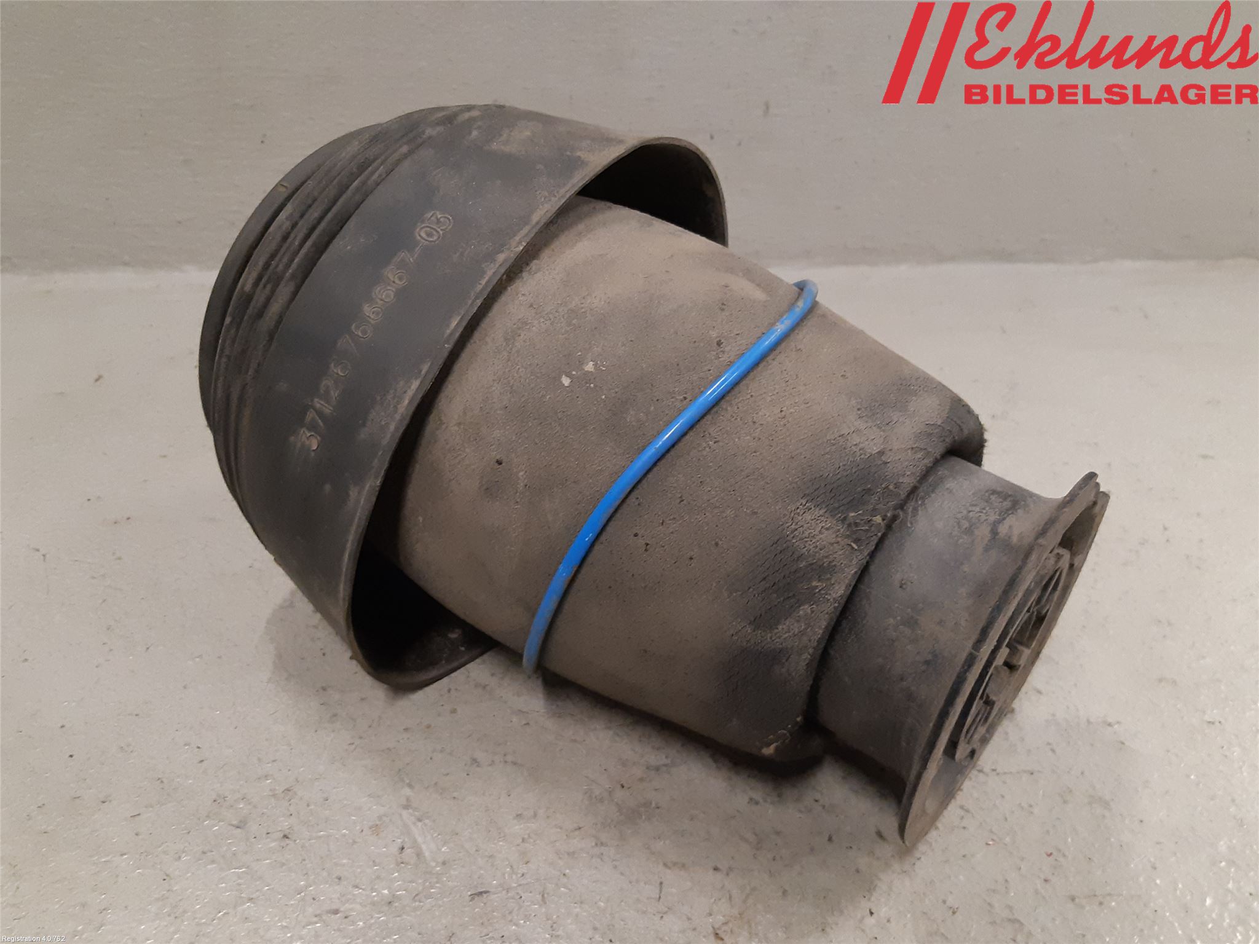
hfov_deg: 67.3
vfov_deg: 53.1
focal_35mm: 26
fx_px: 946
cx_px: 630
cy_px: 472
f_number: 1.7
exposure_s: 1/50
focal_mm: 3.93
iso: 250
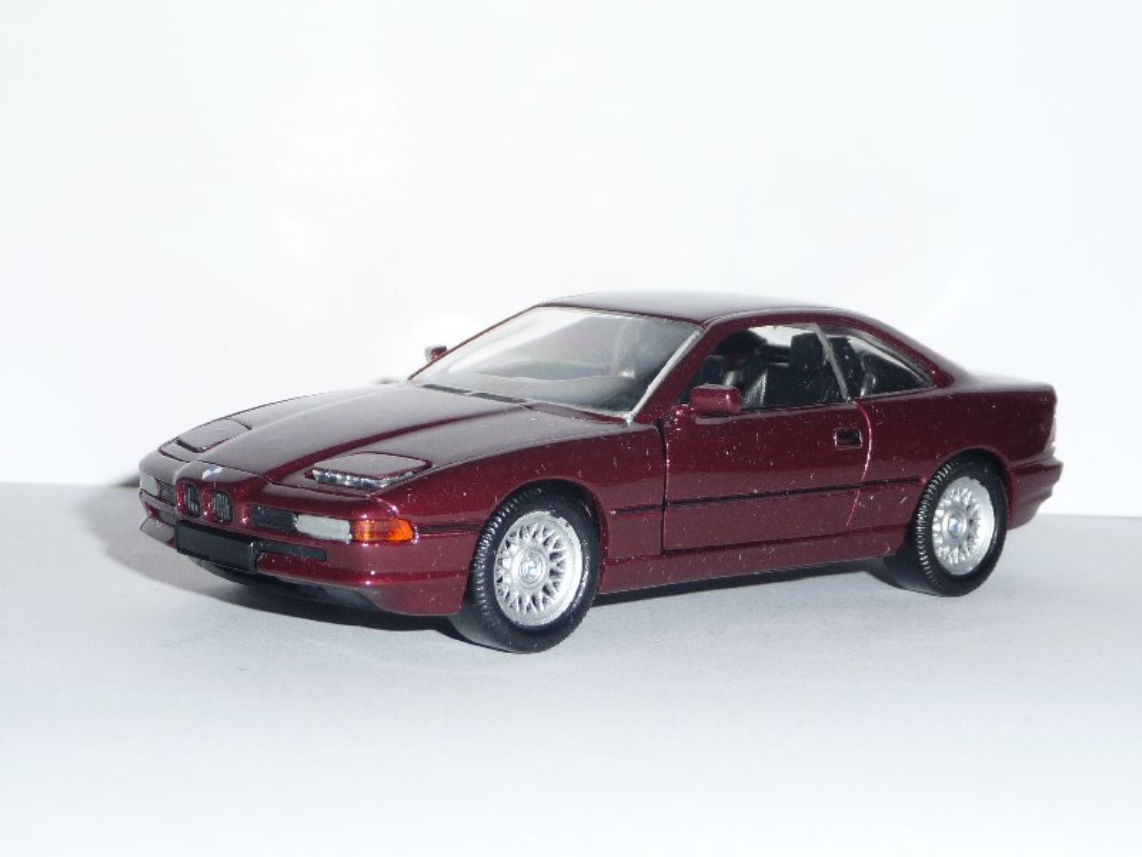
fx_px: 2474
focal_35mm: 75
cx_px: 571
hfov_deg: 26.0
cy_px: 428
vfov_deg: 19.6
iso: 100
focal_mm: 9.3
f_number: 4.3
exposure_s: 1/30
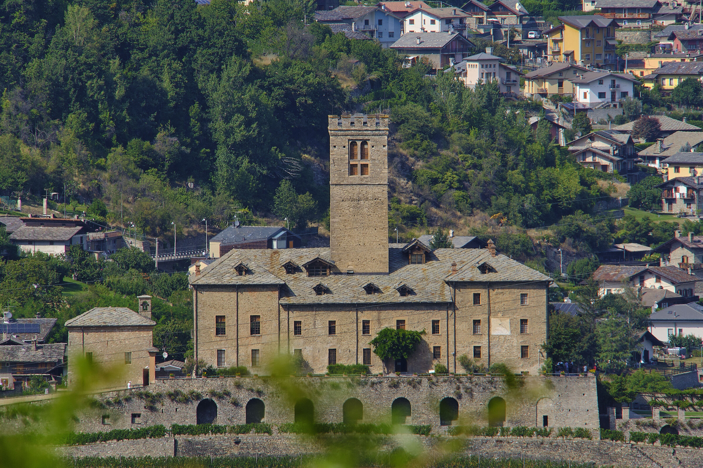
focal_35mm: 450
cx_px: 352
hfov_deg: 4.6
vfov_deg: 3.1
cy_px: 234
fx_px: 8787
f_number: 22
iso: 400
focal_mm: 300
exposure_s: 1/120
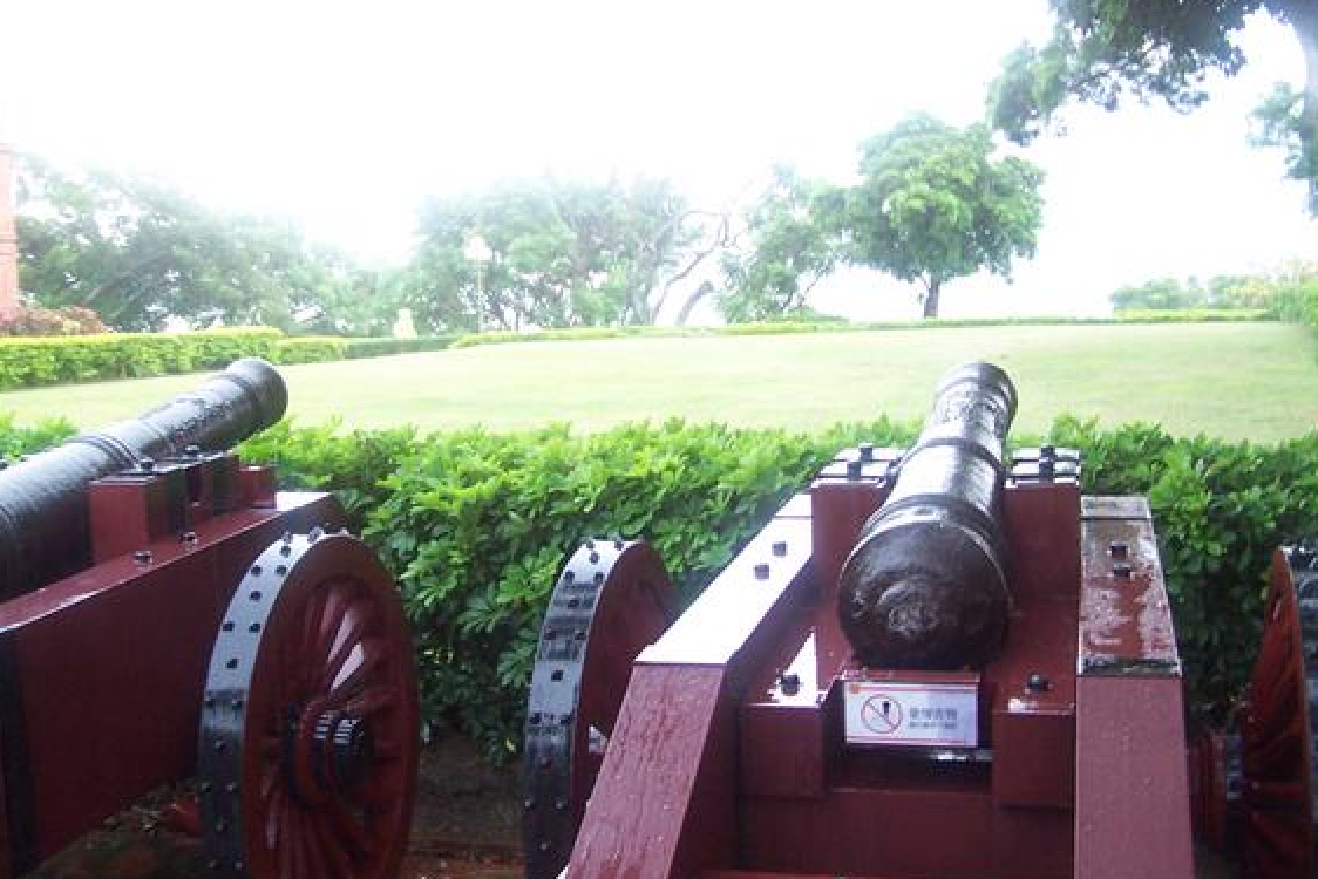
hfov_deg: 43.6
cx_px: 664
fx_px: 1648
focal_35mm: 45
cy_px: 438
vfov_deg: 29.9
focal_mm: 6.3
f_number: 2.8
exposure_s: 1/15
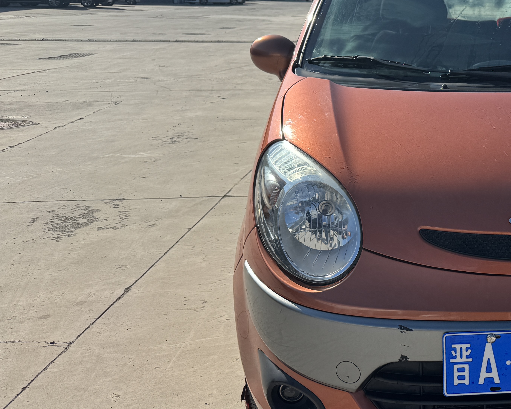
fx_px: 741
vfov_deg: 30.8
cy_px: 235
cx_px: 533
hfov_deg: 34.0
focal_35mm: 49
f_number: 1.78
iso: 80
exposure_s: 1/5814
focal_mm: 6.76
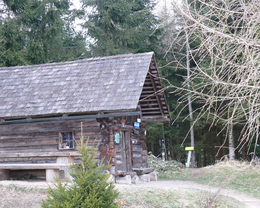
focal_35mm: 80
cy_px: 104
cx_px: 99
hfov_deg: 23.8
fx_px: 615
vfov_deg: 19.2
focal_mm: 12.1
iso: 100
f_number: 3.2
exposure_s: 1/60
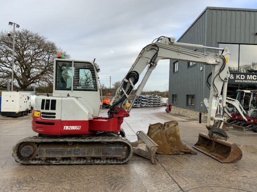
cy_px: 96
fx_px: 215
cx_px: 128
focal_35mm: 29
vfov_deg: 48.2
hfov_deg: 61.7
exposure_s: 1/394
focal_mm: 3
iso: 16
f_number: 1.8
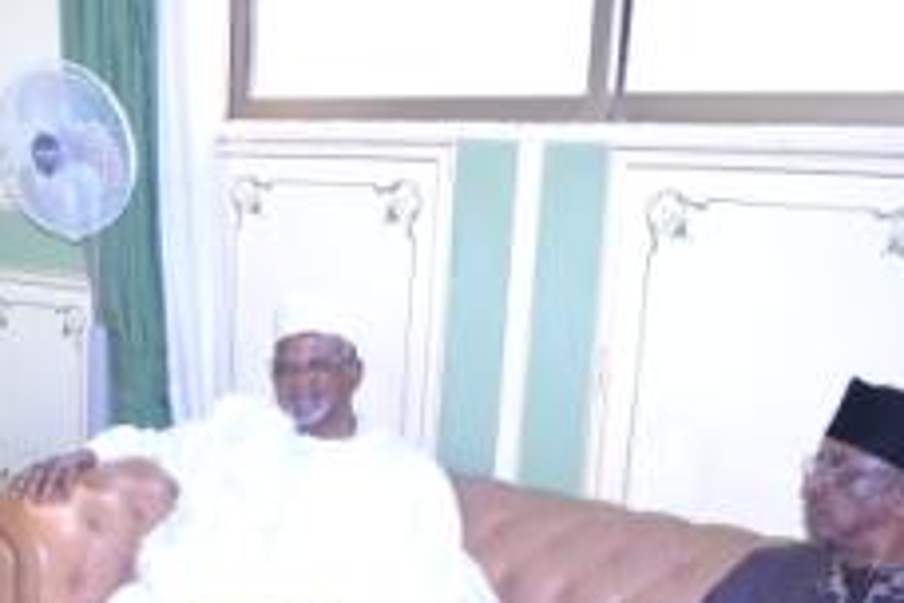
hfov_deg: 32.5
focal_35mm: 59
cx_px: 119
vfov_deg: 22.2
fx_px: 1481
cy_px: 585
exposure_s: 1/100
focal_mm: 20
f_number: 3.8
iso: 3200
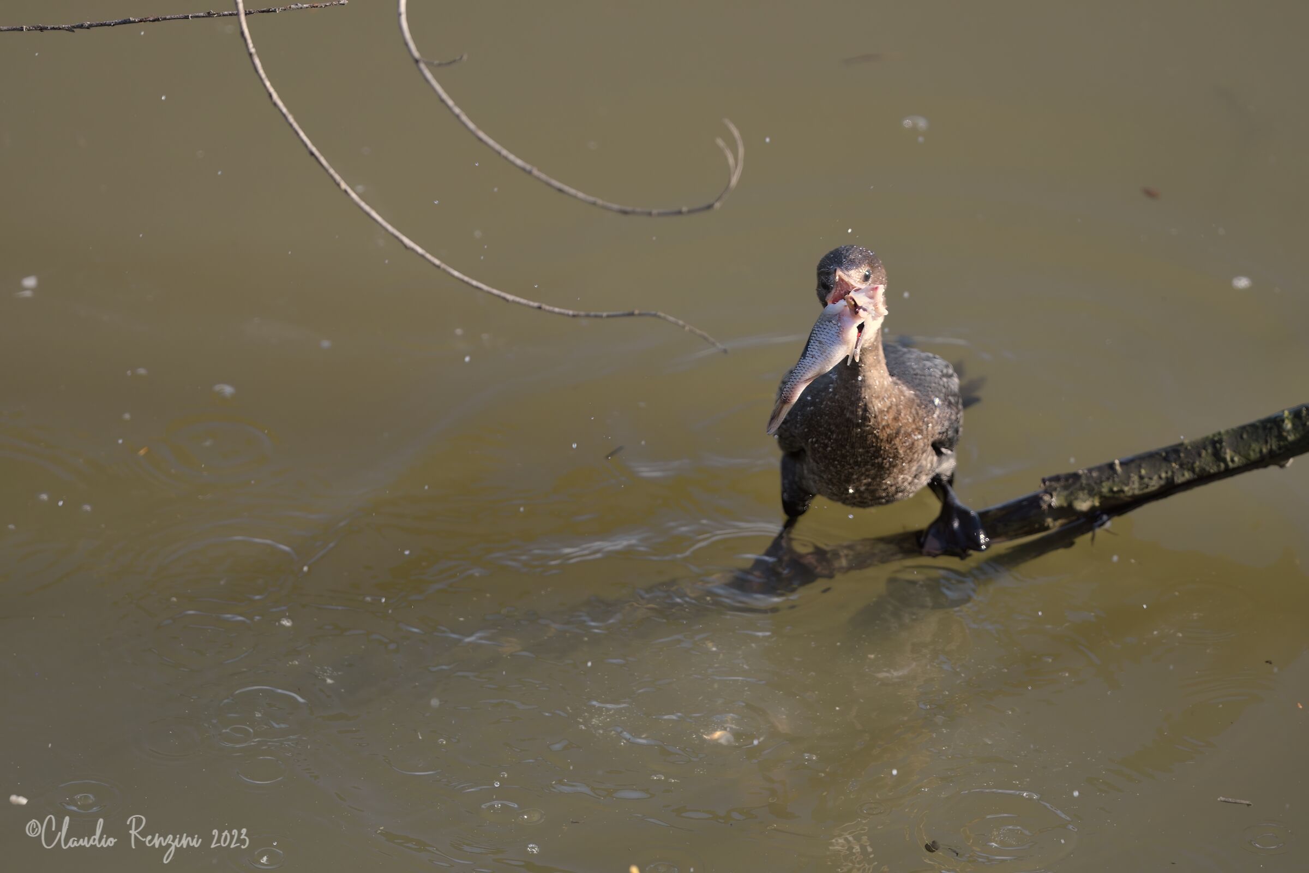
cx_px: 654
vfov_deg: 1.8
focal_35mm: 750
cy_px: 436
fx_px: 27269
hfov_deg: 2.7
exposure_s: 1/1000
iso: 360
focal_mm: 500
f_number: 4
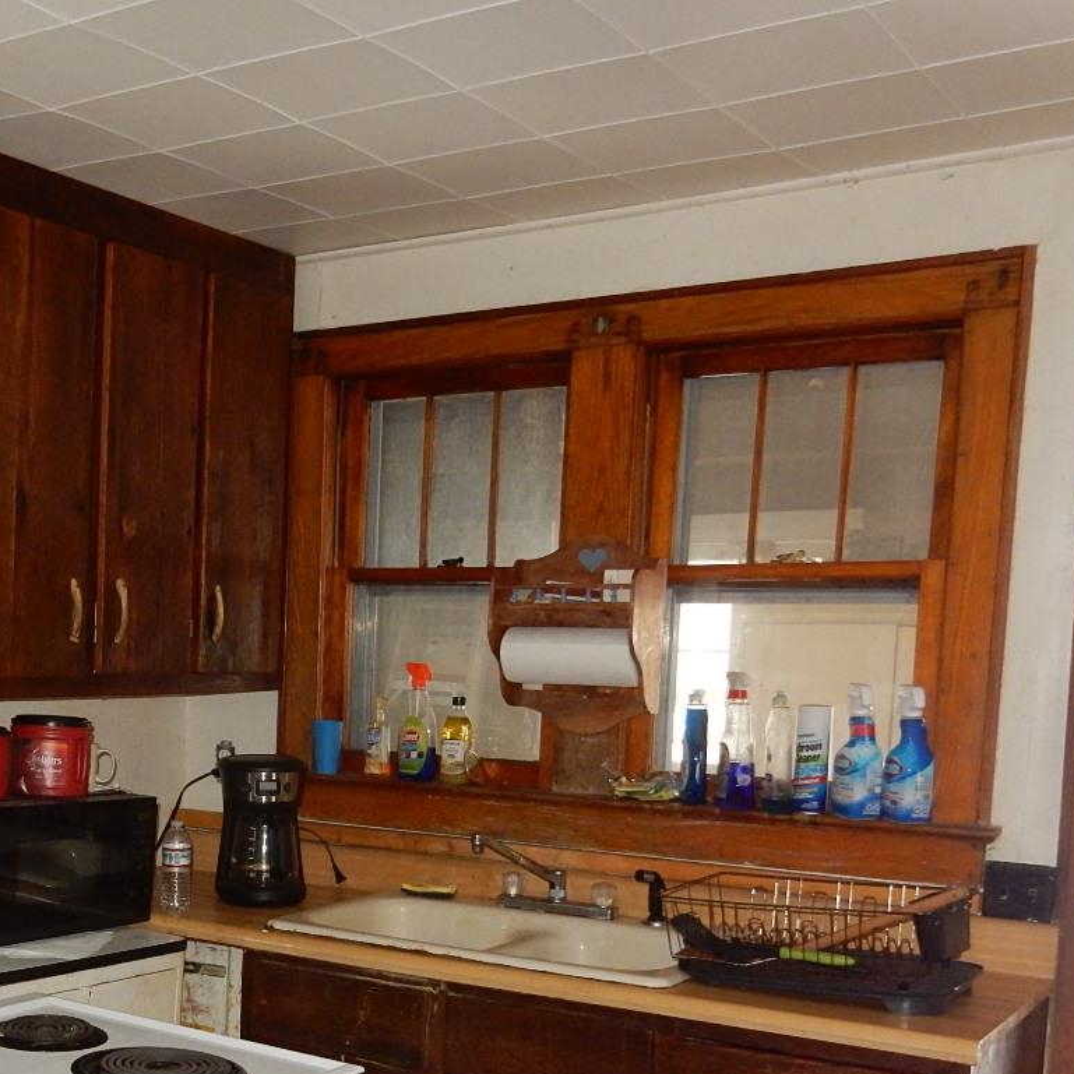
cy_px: 816
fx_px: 1615
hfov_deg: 34.7
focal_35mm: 46
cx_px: 110
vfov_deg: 35.9
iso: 280
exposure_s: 1/30
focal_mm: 4.5
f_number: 3.7
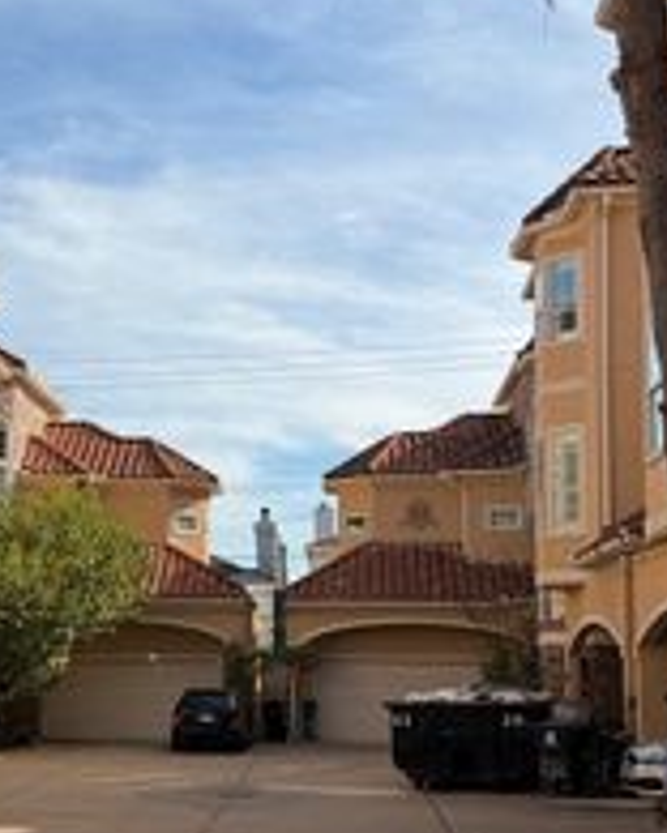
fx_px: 1481
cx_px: 158
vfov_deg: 31.3
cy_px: 540
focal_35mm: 60
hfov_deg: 25.1
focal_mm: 6.76
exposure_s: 1/4975
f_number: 1.78
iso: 80
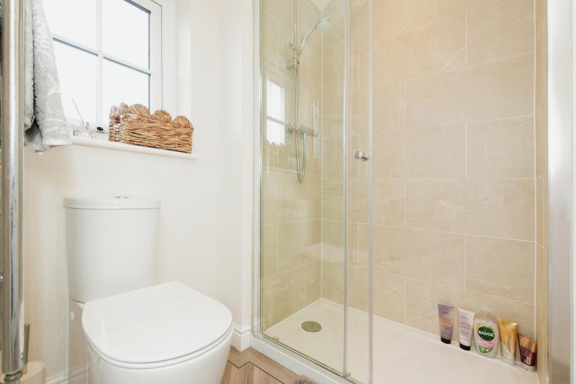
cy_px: 192
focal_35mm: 16
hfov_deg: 97.6
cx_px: 288
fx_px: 252
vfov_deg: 74.6
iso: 320
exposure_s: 1/60
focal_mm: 10.5
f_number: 4
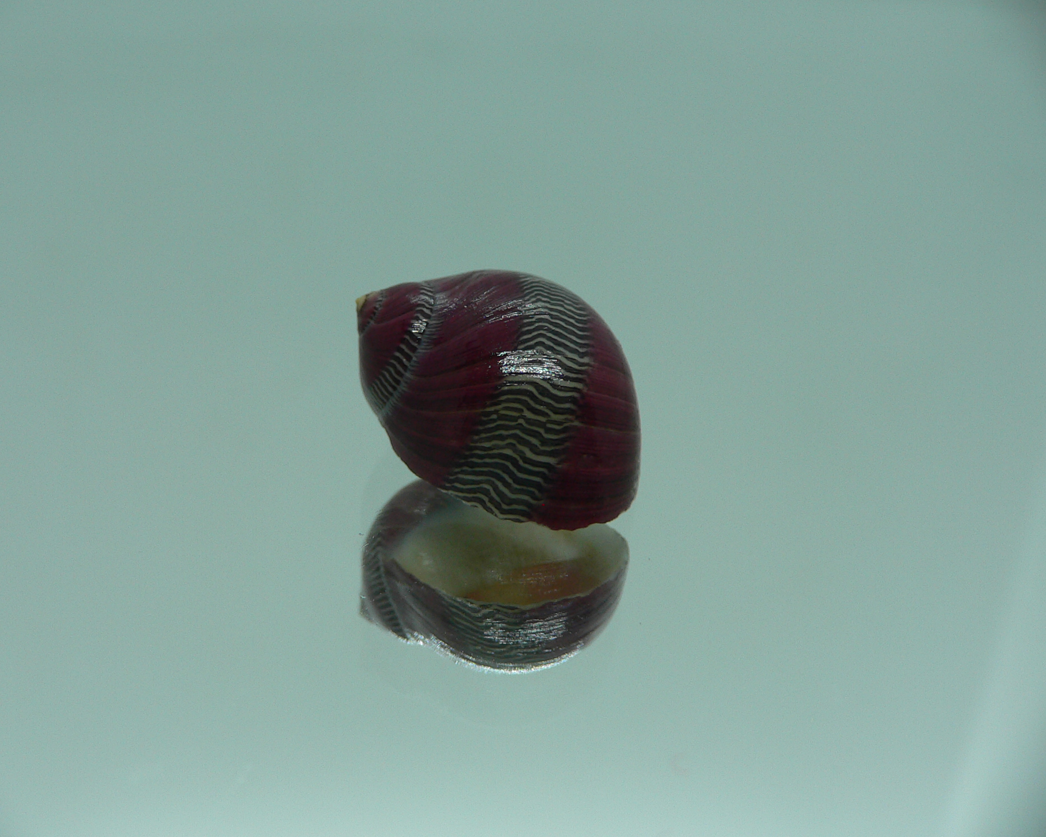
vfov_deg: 40.1
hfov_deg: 49.0
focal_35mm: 37
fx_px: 1145
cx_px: 480
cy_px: 421
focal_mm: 4.6
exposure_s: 1/80
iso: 80
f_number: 2.8
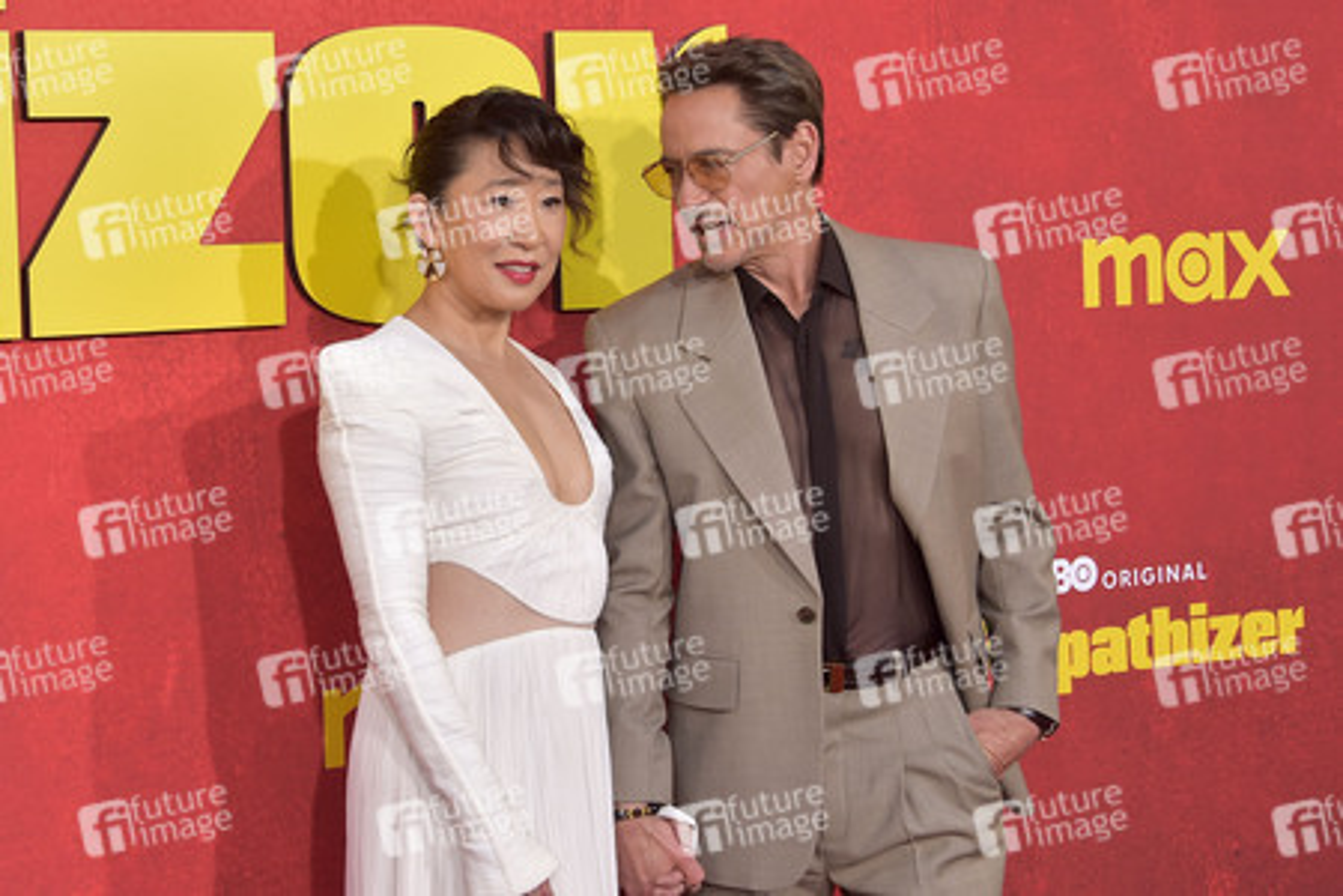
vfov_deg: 20.0
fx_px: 2537
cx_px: 672
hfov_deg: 29.7
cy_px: 448
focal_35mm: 68
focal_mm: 68
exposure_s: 1/1250
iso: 1250
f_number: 6.3
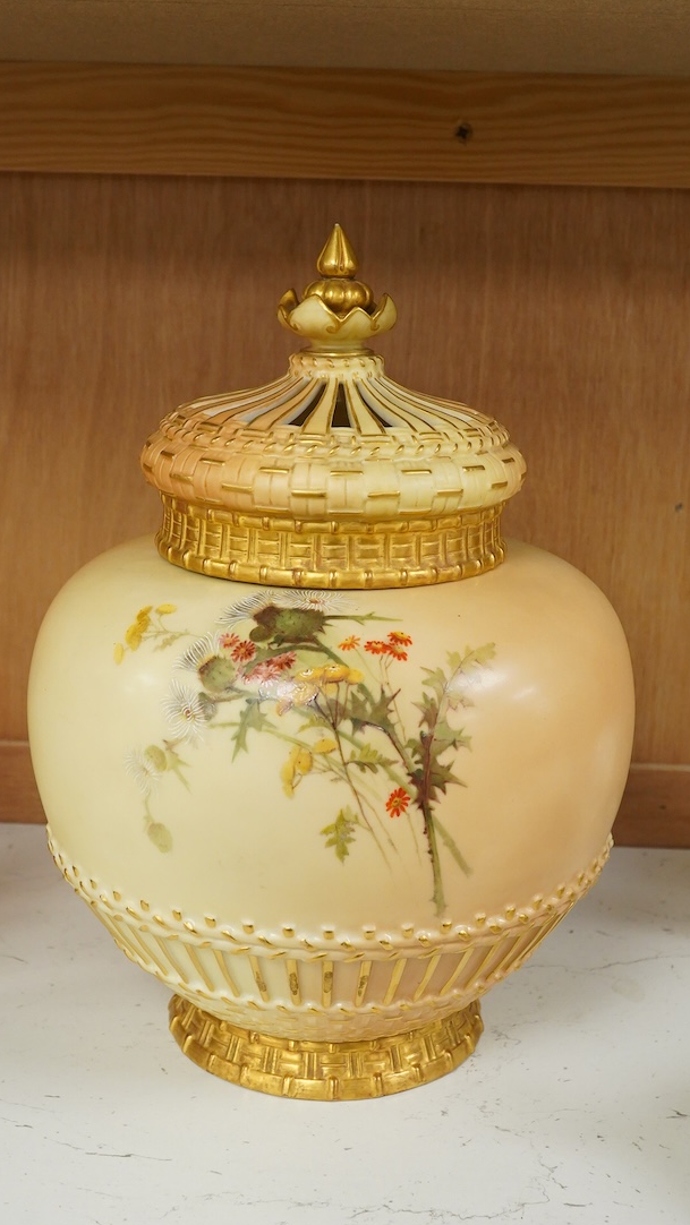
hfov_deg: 24.4
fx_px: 1593
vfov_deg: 42.1
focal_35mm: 49
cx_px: 339
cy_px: 635
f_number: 11
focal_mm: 30
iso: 2500
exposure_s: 1/125
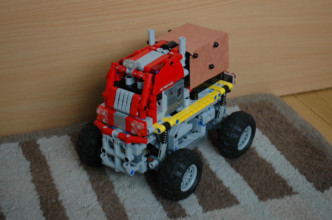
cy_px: 110
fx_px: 719
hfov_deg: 26.0
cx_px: 166
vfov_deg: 17.5
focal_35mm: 78
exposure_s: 1/25
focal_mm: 52
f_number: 5.6
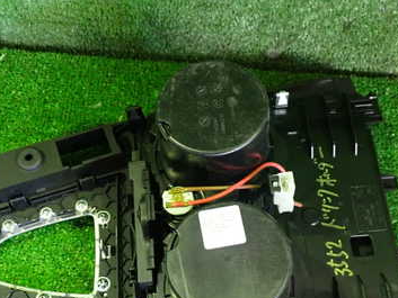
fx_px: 587
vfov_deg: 28.2
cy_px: 216
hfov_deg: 37.4
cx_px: 166
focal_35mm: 51
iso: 800
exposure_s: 1/15
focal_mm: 5.4
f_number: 2.3
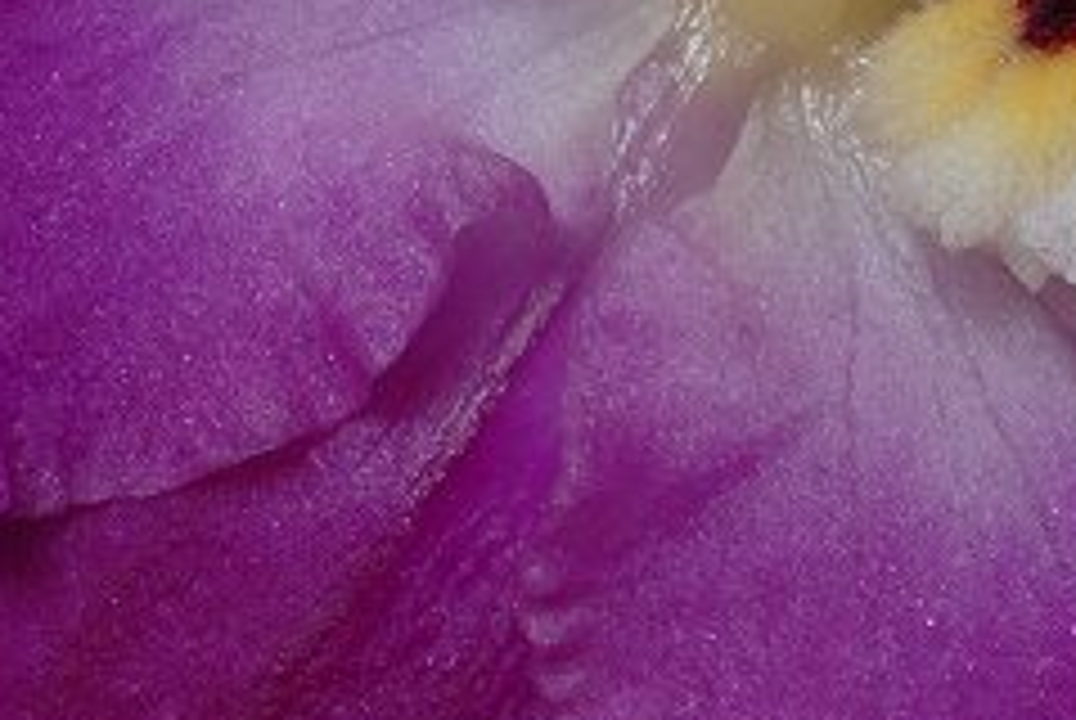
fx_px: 14514
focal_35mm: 485
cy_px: -4
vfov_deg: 2.8
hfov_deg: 4.2
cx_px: 846
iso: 100
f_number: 29
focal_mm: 90
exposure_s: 1/2
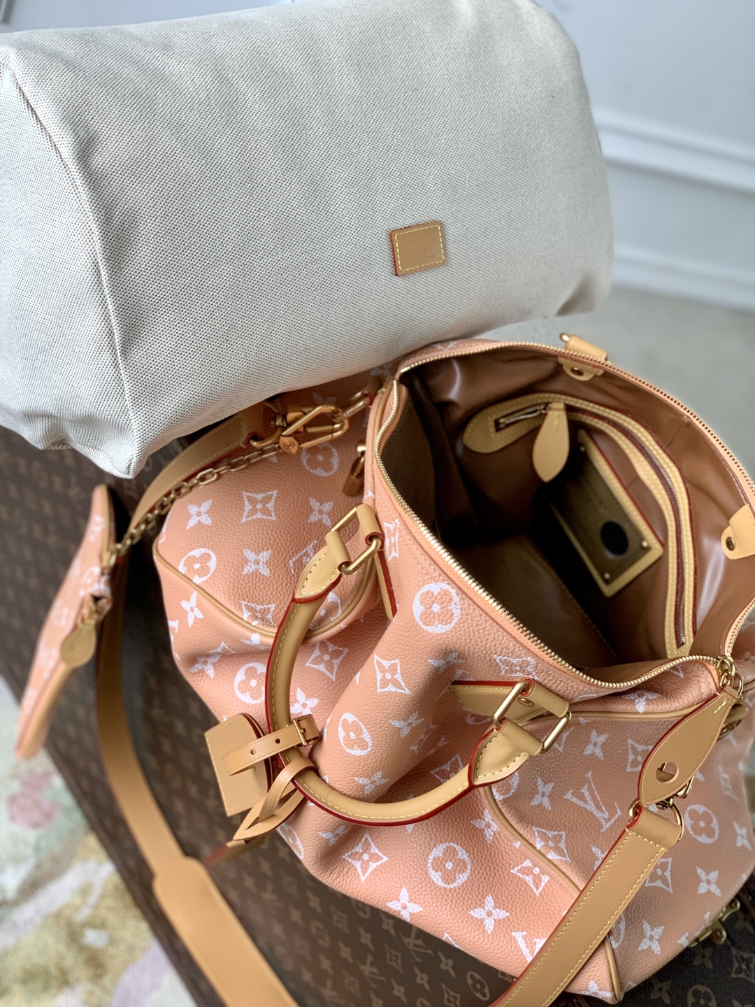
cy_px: 504
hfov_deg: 28.0
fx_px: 1512
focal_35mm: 52
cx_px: 378
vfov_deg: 36.8
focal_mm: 6
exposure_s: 1/77
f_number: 2.4
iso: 125
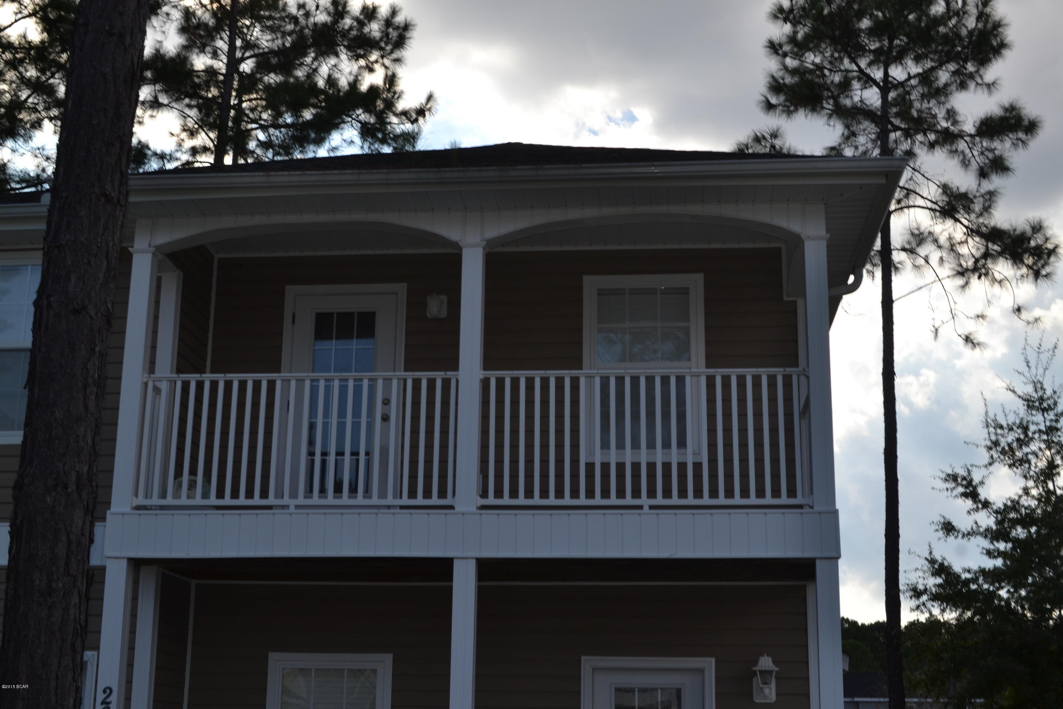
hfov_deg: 41.1
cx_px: 532
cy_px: 354
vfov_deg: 28.1
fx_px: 1417
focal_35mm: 48
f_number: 10
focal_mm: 32
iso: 100
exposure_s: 1/200
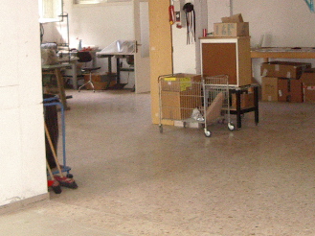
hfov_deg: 26.4
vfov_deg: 19.4
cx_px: 151
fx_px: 673
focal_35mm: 74
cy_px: 16
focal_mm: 5.8
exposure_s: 1/60
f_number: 2.6
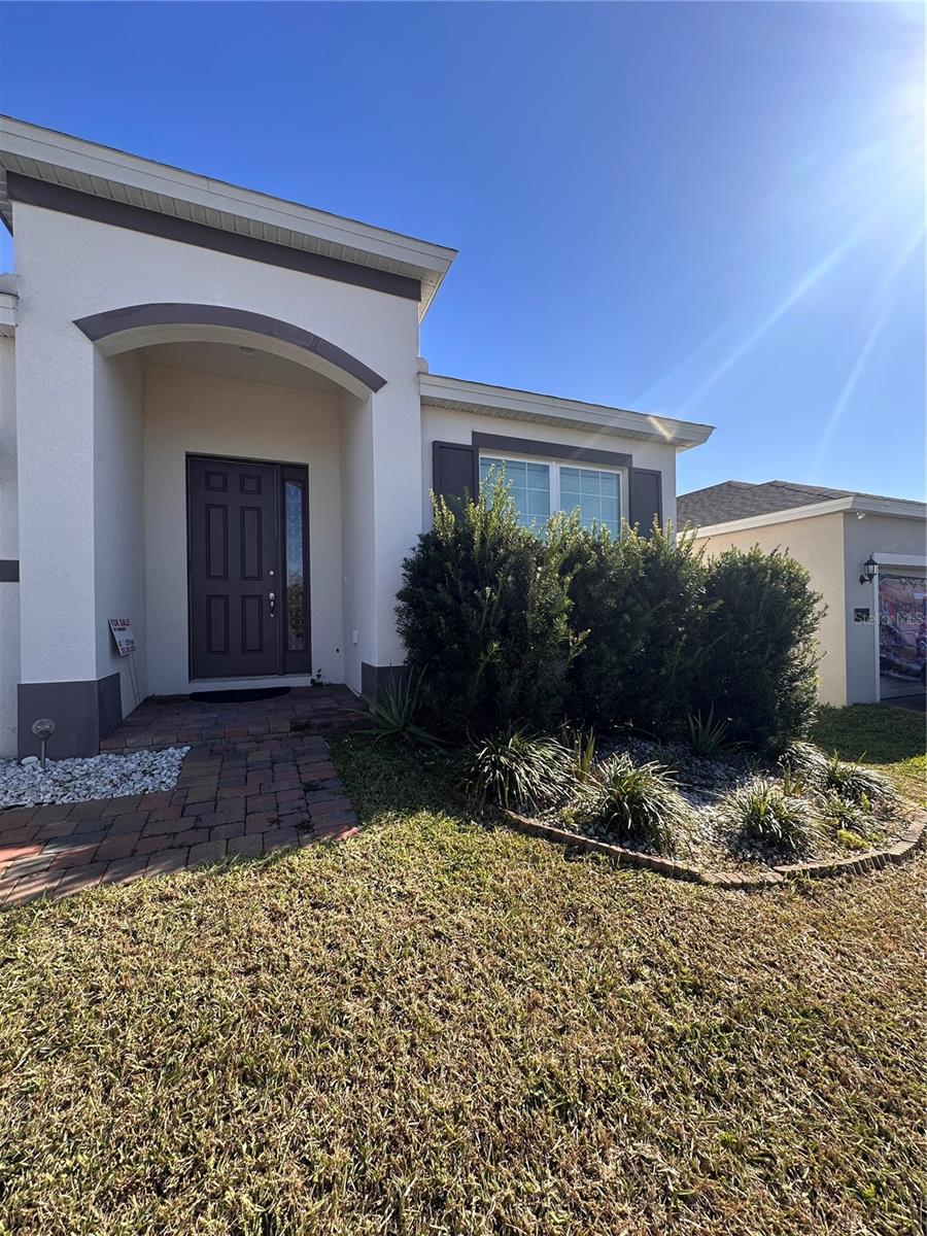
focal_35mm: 14
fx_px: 500
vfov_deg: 102.1
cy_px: 618
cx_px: 464
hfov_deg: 85.7
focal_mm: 2.22
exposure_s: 1/807
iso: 40
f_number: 2.2
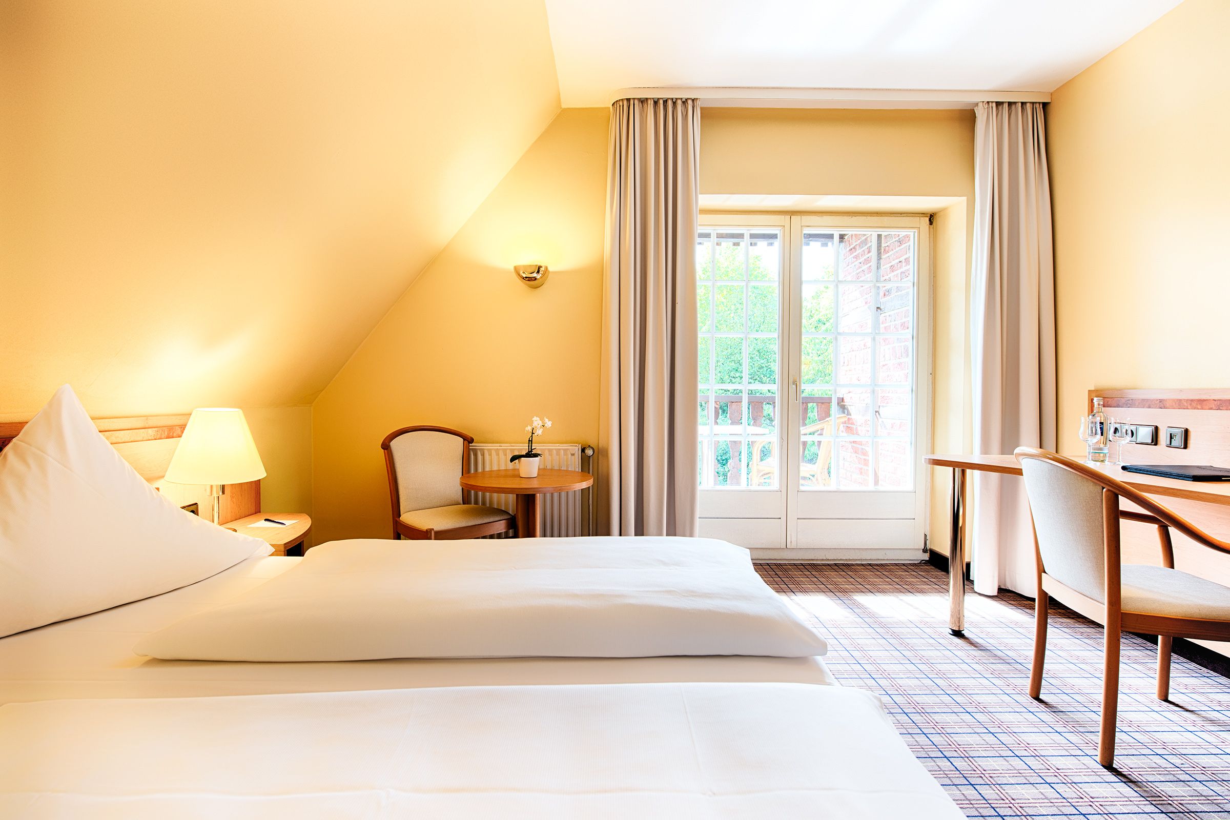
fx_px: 581
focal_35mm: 17
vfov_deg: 70.4
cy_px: 410
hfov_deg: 93.3
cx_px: 615
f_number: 8
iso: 100
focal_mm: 17
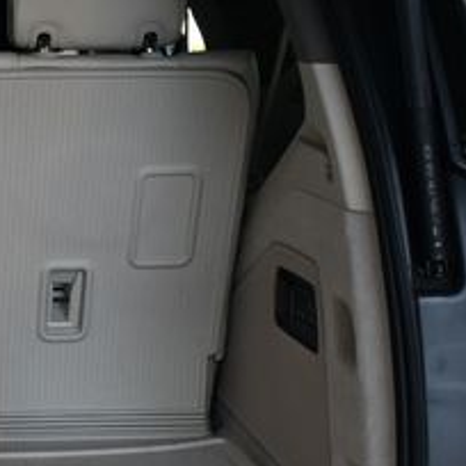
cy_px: 304
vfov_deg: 18.1
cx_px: -174
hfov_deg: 16.9
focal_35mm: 96
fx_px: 1462
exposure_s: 1/250
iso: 400
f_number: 4.5
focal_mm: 18
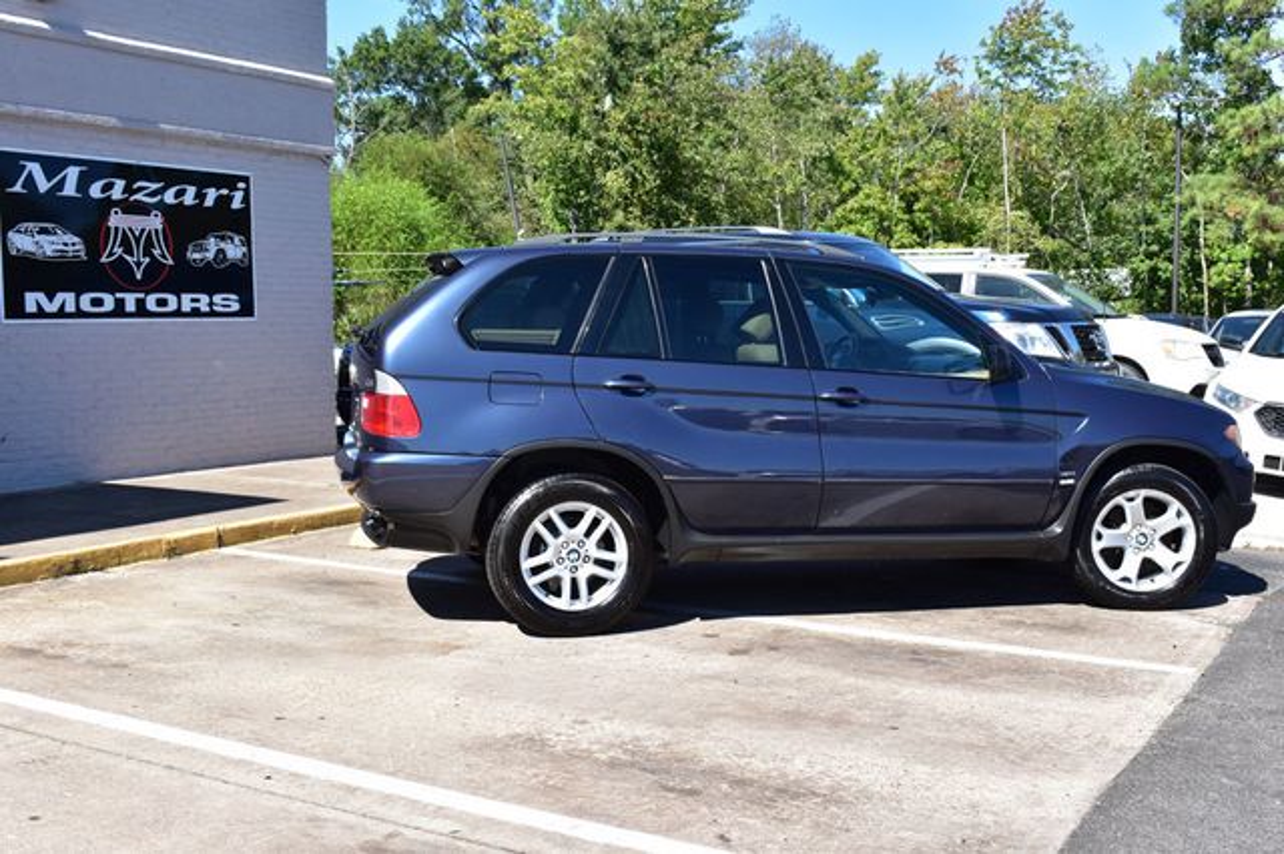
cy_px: 427
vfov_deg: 33.0
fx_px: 1444
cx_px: 642
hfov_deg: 47.9
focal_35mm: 40
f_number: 11
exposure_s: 1/400
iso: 400
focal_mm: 27
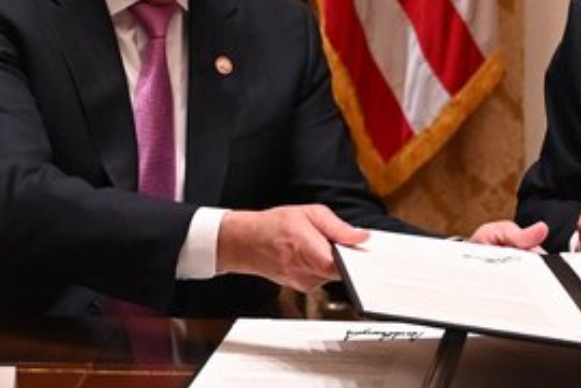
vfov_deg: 11.1
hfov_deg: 16.6
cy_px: 41
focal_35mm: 123
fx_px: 1985
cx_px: 439
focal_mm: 41
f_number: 3.5
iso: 4000
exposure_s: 1/320
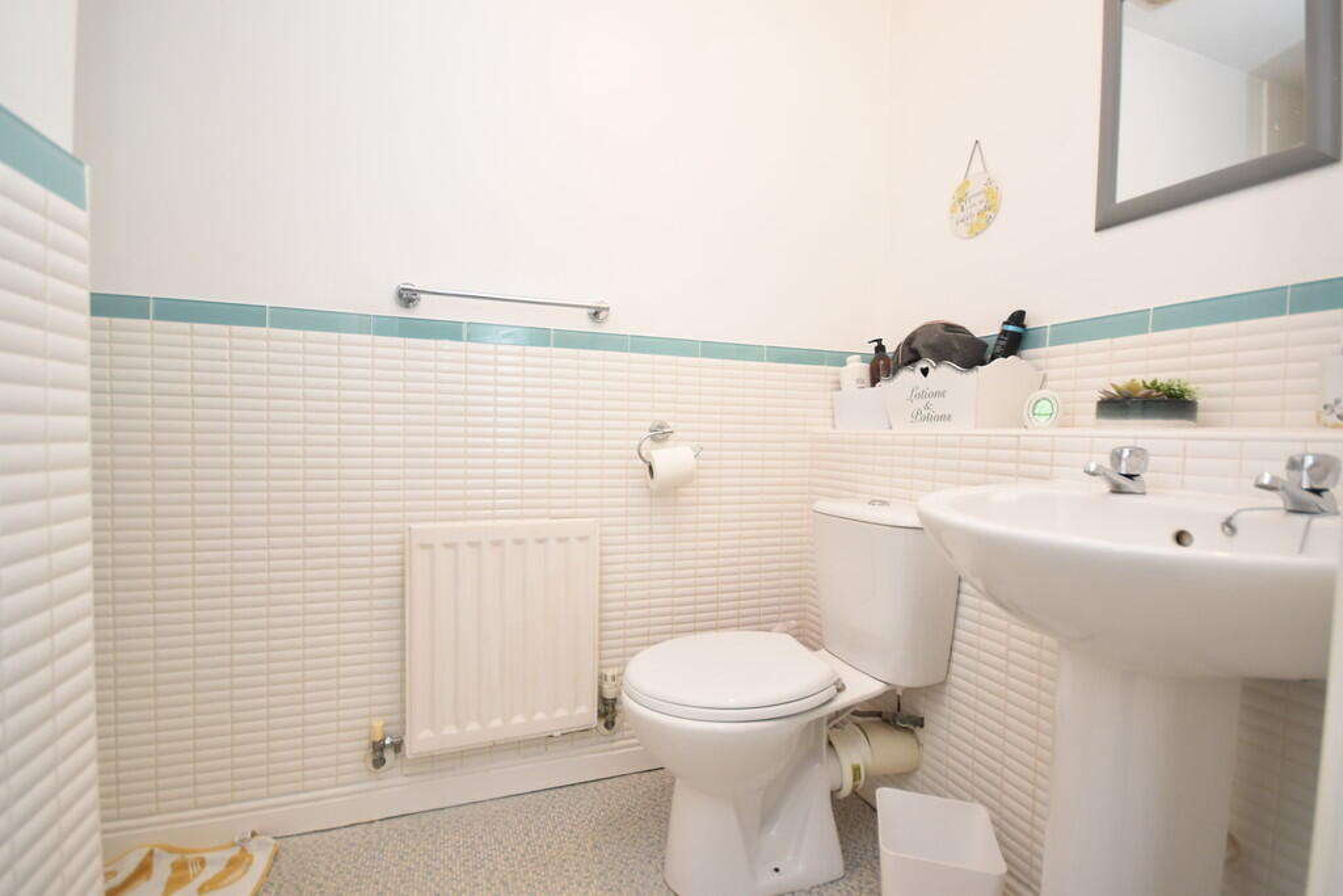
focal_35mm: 15
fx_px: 560
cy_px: 448
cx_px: 672
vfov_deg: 77.3
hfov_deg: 100.4
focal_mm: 10
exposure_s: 1/160
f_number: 4
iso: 800
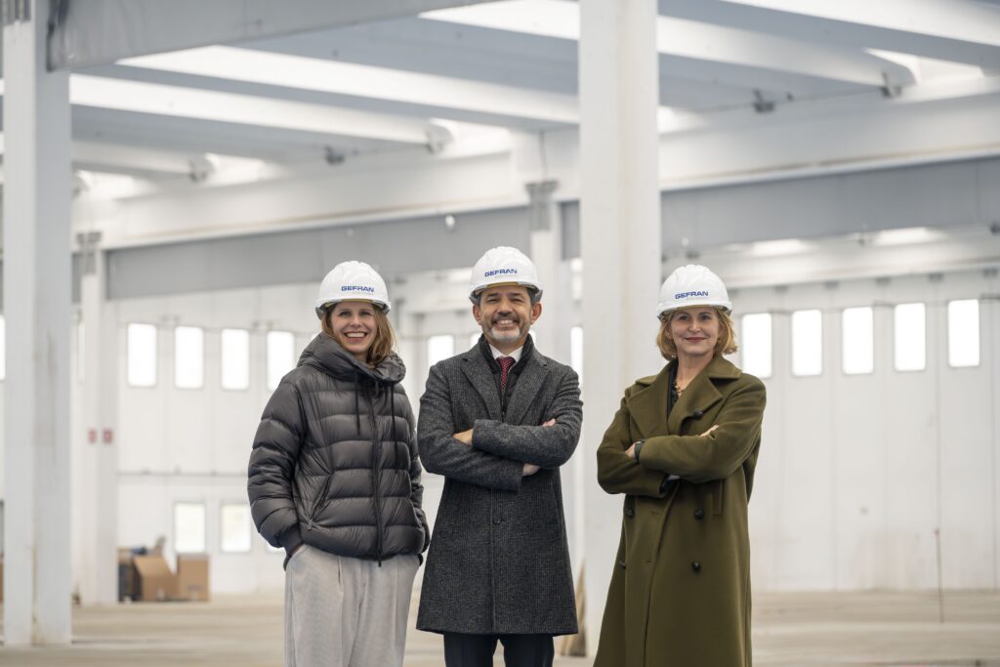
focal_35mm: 120
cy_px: 334
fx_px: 3334
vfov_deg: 11.4
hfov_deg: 17.1
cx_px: 500
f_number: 4.5
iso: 1600
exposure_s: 1/100
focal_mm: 120
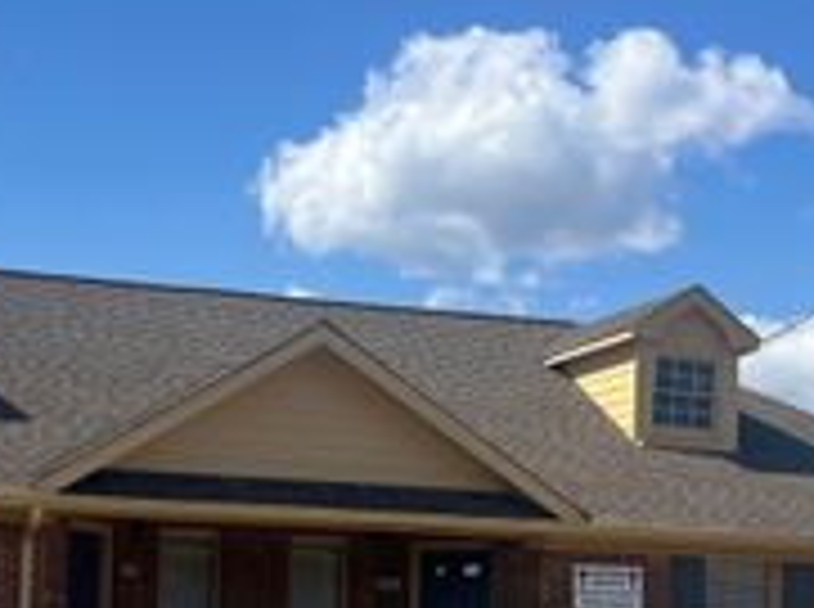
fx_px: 1690
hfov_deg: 26.7
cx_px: 193
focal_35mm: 72
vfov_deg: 20.2
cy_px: 462
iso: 50
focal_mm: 5.7
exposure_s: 1/4115
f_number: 1.5
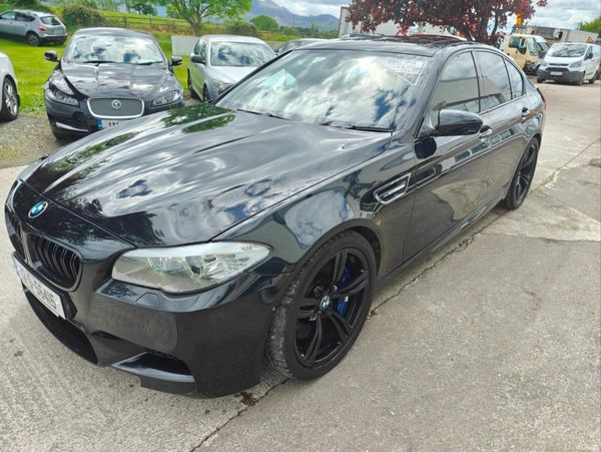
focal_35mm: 24
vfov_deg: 56.9
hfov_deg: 71.6
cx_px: 300
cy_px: 226
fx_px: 417
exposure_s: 1/325
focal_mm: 6.06
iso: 64
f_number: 1.7
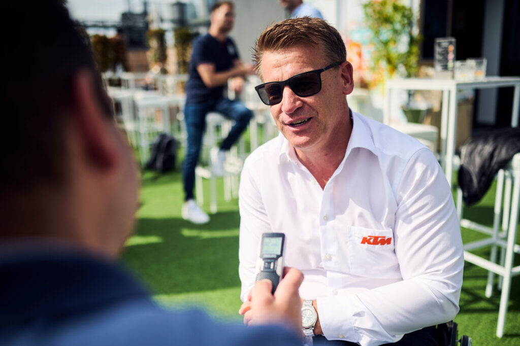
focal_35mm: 35
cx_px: 260
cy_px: 173
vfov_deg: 37.8
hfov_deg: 54.4
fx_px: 505
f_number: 2
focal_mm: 35
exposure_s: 1/8000
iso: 100
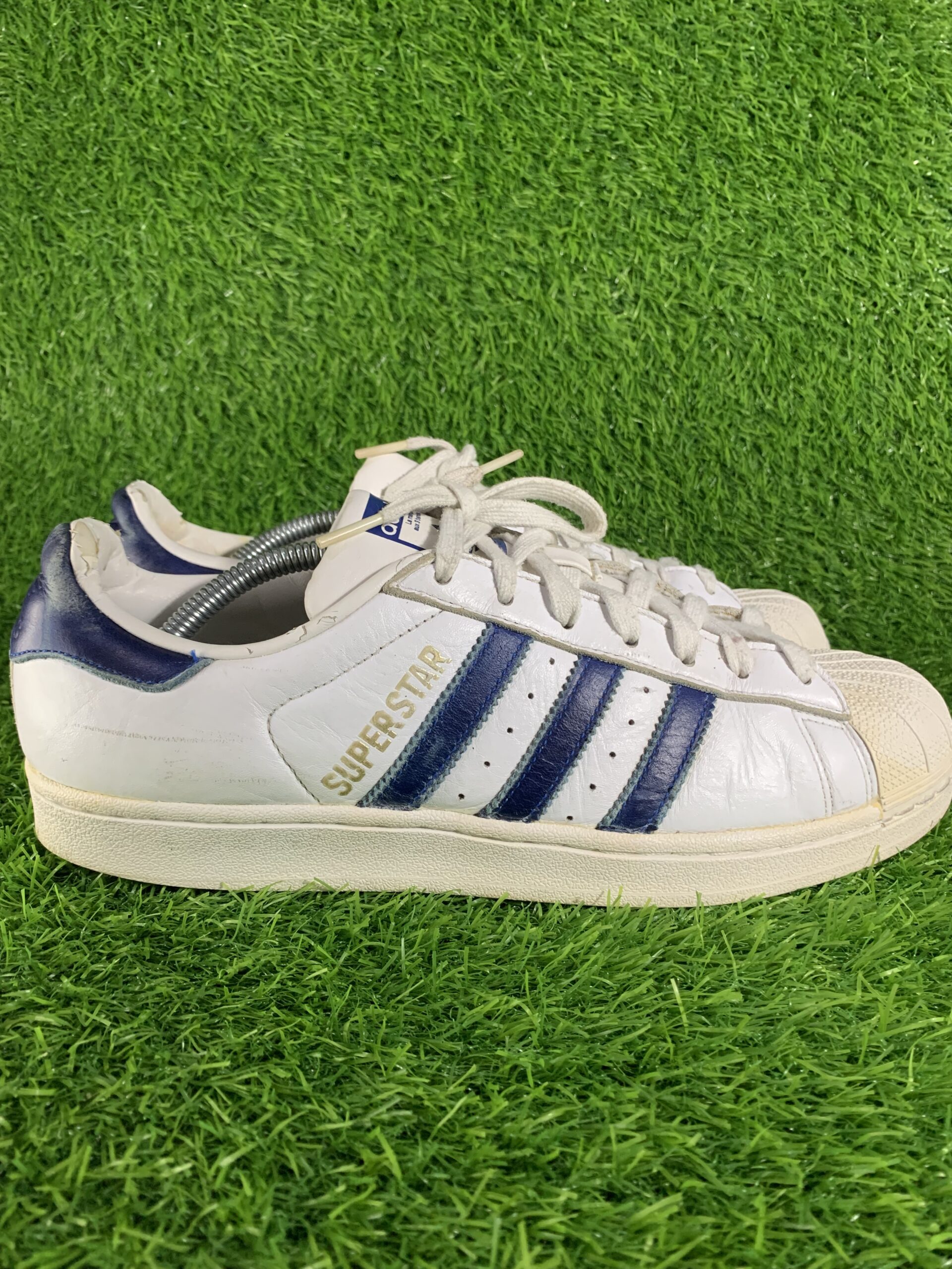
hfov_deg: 53.1
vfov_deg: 67.3
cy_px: 634
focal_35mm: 26
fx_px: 953
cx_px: 476
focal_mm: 4.25
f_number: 1.8
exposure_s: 1/60
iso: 160
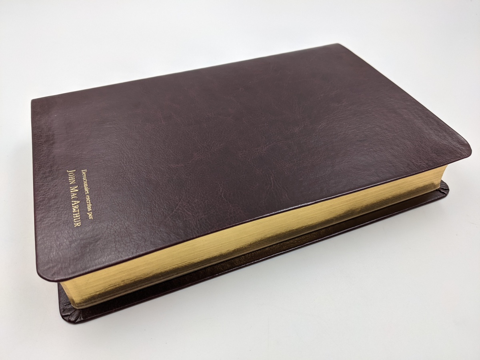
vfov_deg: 51.4
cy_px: 180
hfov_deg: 65.3
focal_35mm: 27
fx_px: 374
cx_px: 240
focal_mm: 4.38
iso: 94
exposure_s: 1/443
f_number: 1.73
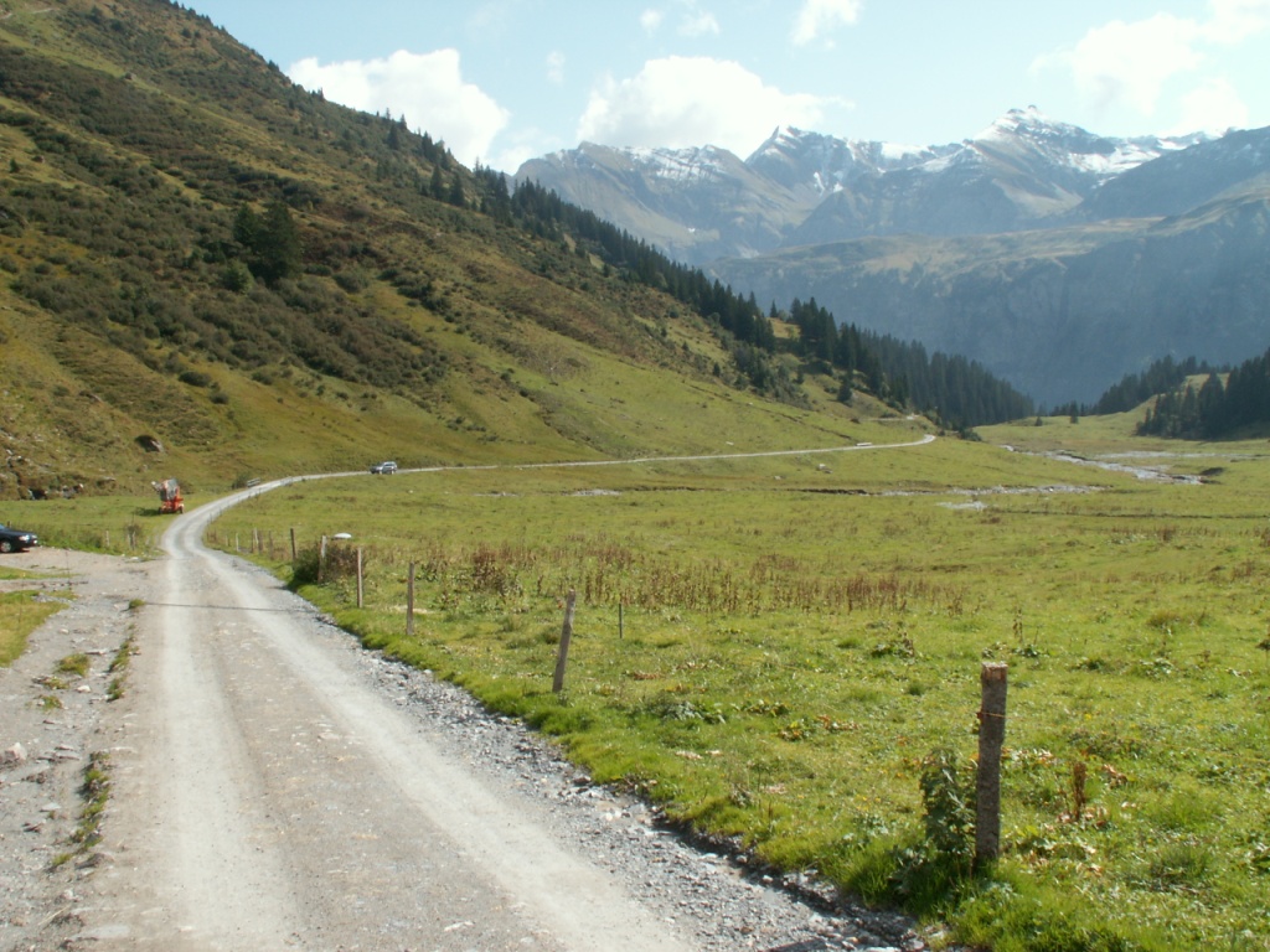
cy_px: 476
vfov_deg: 40.7
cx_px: 635
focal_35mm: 35
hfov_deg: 52.6
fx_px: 1284
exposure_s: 1/100
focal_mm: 5.86
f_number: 8
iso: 50
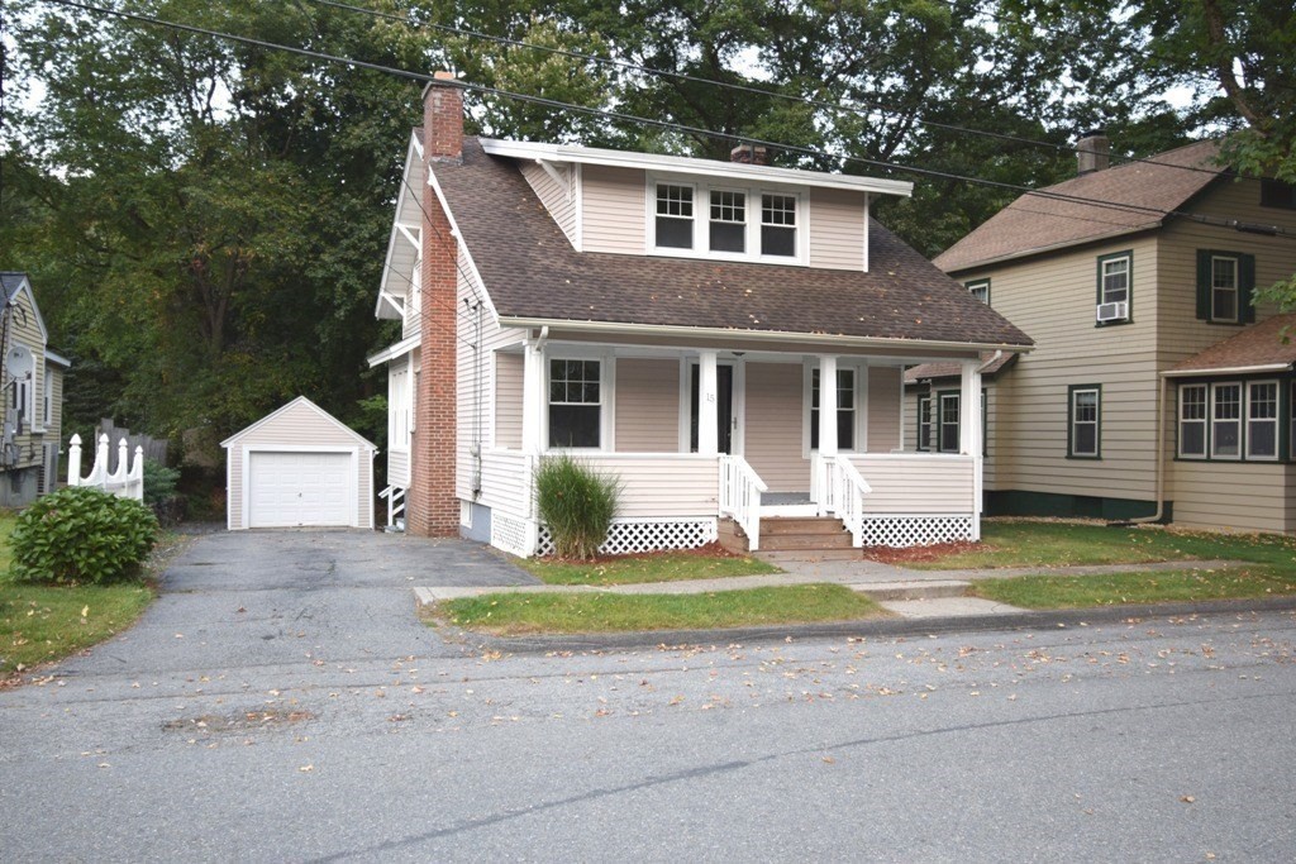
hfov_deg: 61.9
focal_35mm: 30
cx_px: 648
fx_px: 1080
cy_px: 432
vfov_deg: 43.6
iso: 450
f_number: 5.6
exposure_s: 1/60
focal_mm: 20
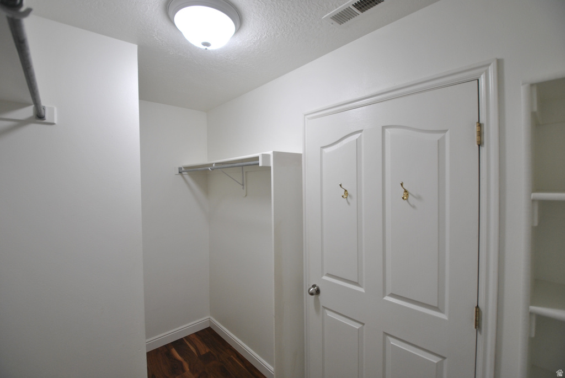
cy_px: 189
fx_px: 236
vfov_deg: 77.5
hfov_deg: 100.3
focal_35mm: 15
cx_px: 282
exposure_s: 1/30
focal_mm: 10
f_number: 3.5
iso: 200
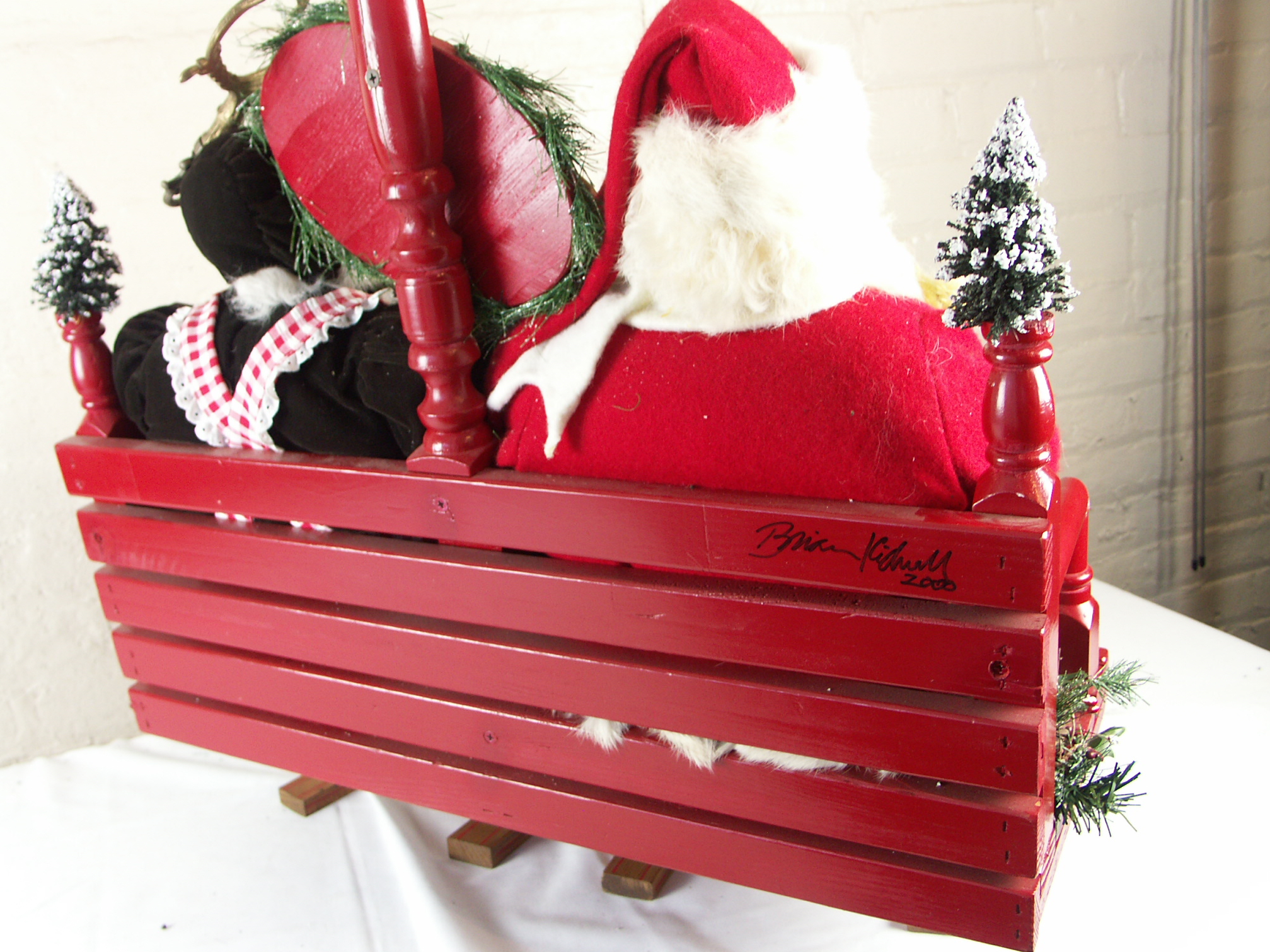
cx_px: 642
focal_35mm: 32
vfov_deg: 44.2
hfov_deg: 56.8
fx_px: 1174
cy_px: 486
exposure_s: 1/13
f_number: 2.8
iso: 100
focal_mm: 7.94
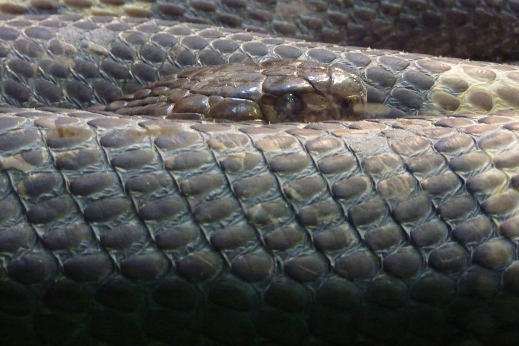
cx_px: 259
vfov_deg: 20.6
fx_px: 952
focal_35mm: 66
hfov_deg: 30.5
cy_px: 155
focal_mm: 10.3
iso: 800
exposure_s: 1/8
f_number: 4
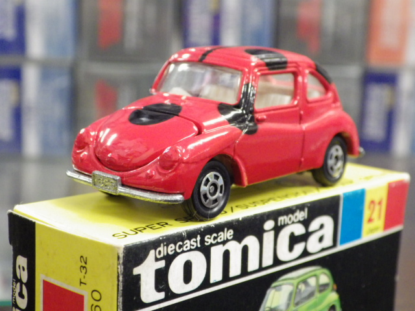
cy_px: 156
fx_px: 851
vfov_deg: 20.7
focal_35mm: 71
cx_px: 208
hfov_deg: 27.4
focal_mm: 12.8
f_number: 4.2
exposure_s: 1/25
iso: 1000
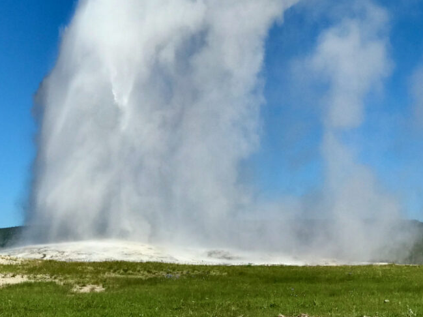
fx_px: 1099
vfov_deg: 16.3
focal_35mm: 90
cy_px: 72
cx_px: 280
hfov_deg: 21.7
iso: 20
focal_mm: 6.6
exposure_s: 1/1808
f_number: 2.8
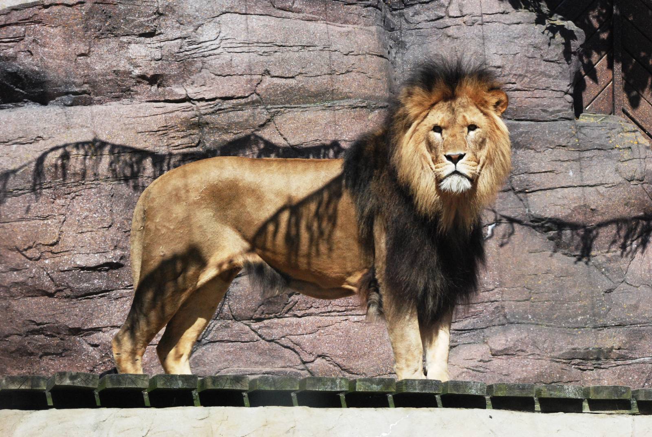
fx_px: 2720
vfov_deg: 9.2
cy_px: 218
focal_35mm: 150
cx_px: 326
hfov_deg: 13.7
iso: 1600
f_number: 10
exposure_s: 1/1600
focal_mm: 100
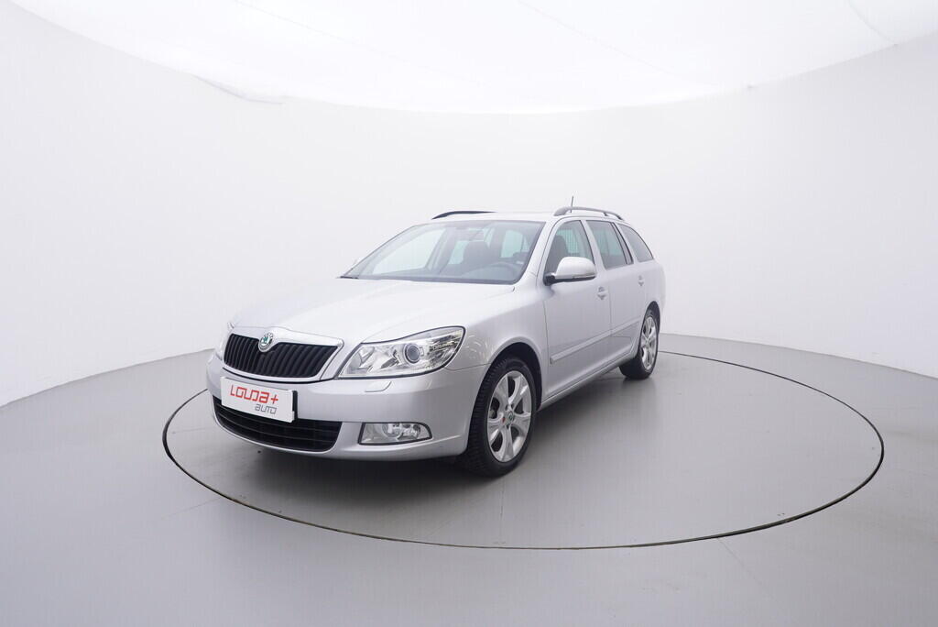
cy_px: 314
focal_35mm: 22
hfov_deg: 77.3
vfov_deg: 56.2
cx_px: 469
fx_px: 587
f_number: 5
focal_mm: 15
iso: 200
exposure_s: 1/80
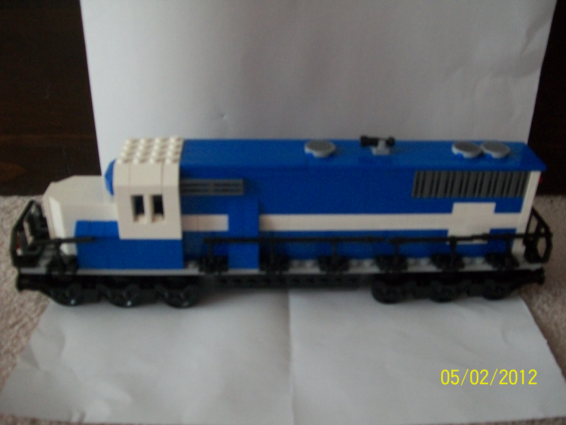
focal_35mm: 36
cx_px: 283
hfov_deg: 51.4
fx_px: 589
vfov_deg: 39.7
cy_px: 212
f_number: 2.7
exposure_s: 1/8
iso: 240
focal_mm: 6
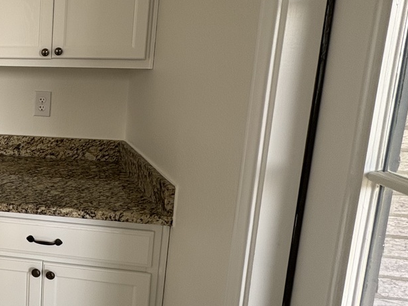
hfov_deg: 42.4
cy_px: 103
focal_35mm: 33
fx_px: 389
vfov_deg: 42.4
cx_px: -49
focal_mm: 2.22
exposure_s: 1/99
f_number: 2.2
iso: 160
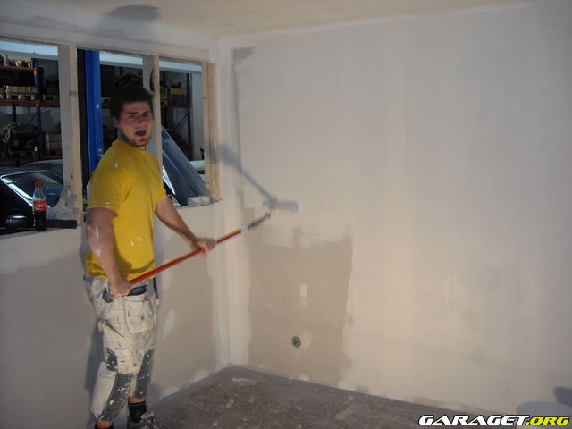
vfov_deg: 38.7
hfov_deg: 50.1
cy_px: 214
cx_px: 286
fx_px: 611
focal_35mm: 37
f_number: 2.7
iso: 100
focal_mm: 6.2
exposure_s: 1/60
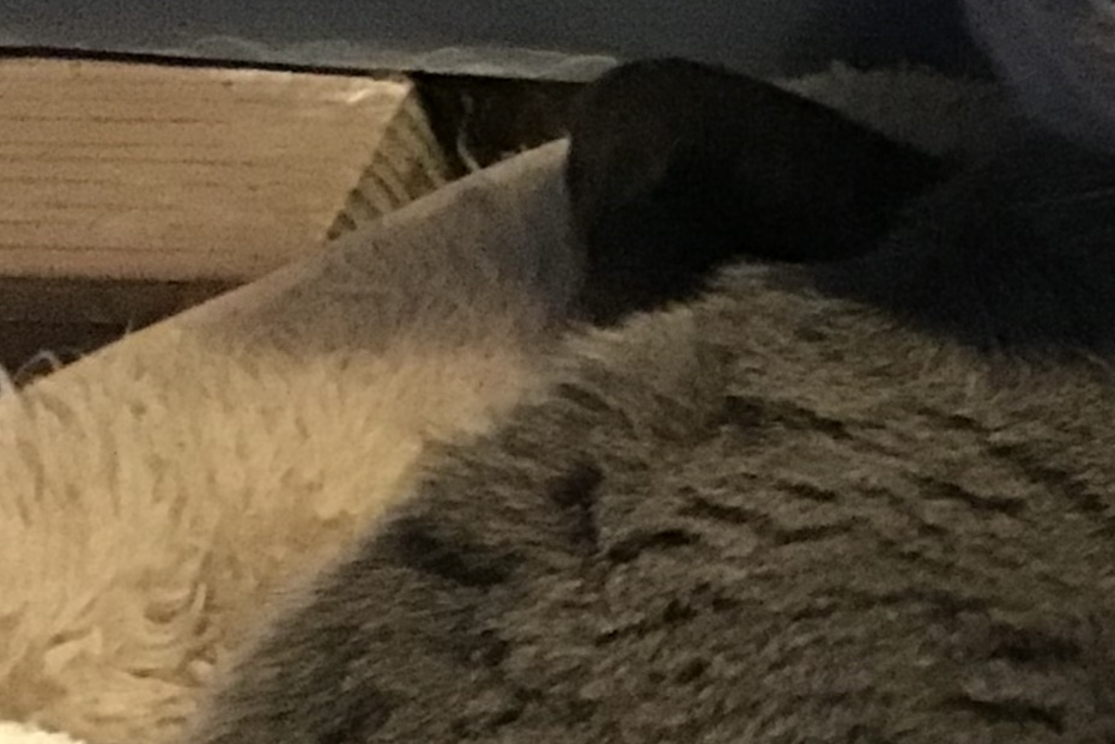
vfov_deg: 12.1
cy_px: 418
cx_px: 1716
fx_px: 3500
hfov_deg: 16.4
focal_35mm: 113
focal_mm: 3.3
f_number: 2.4
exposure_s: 1/15
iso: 800
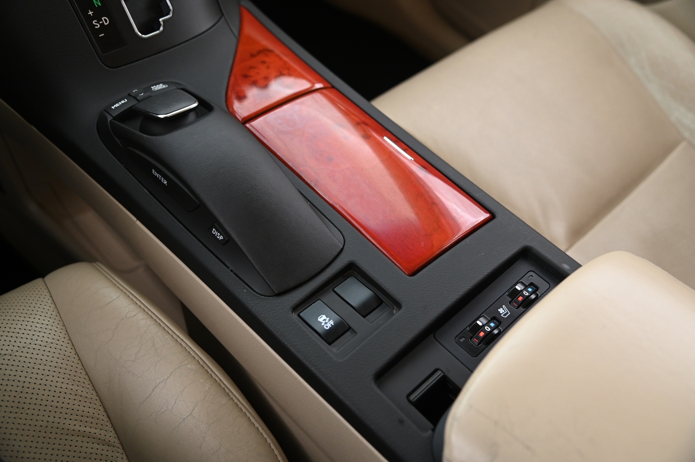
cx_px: 348
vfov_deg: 38.8
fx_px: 656
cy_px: 231
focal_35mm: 34
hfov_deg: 55.8
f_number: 4
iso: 2000
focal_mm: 34
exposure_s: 1/15
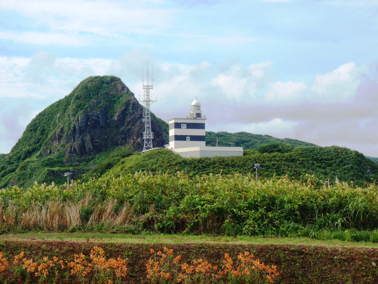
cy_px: 142
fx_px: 994
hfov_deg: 21.5
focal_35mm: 91
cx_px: 189
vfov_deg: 16.2
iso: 64
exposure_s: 1/320
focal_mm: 16.25
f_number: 4.7
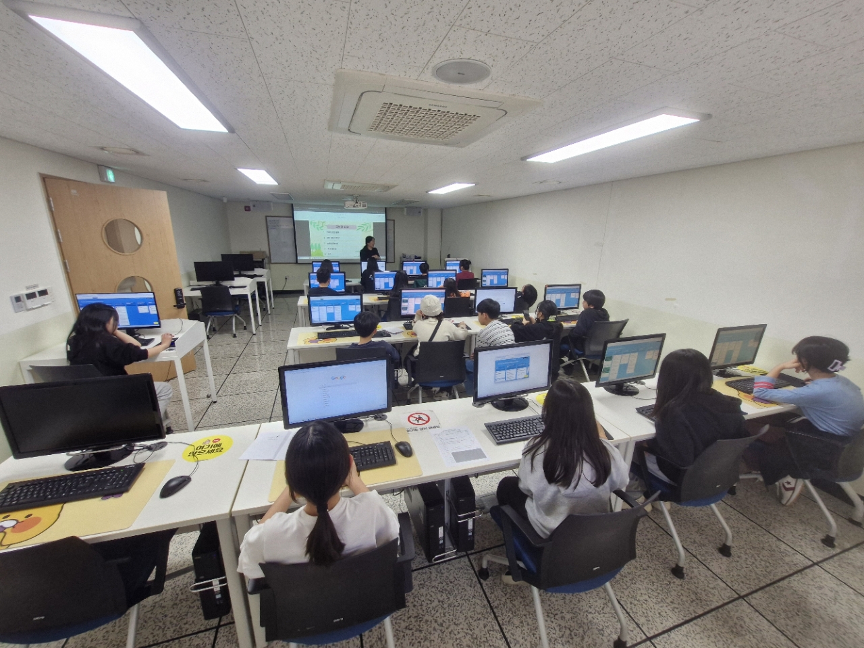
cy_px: 324
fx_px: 324
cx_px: 432
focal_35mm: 13
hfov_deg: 106.2
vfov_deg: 89.9
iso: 100
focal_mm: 1.74
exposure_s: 1/60
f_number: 2.2
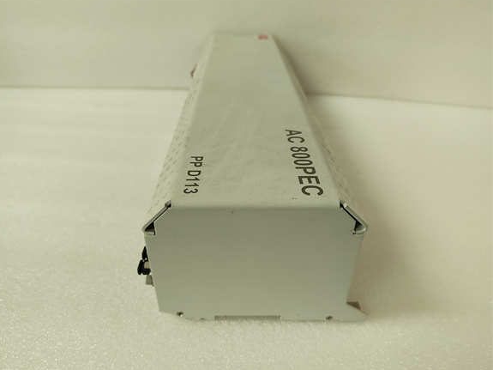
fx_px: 342
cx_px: 237
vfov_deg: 56.8
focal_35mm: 24
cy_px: 187
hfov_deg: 71.6
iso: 2500
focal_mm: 5.52
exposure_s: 1/120
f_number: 1.9
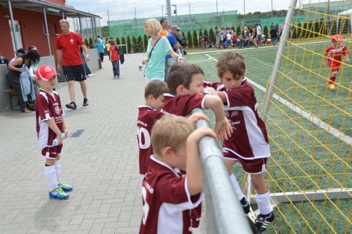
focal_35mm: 40
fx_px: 396
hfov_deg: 48.0
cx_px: 176
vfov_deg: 33.0
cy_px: 117
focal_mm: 27
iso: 400
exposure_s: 1/1250
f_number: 5.6
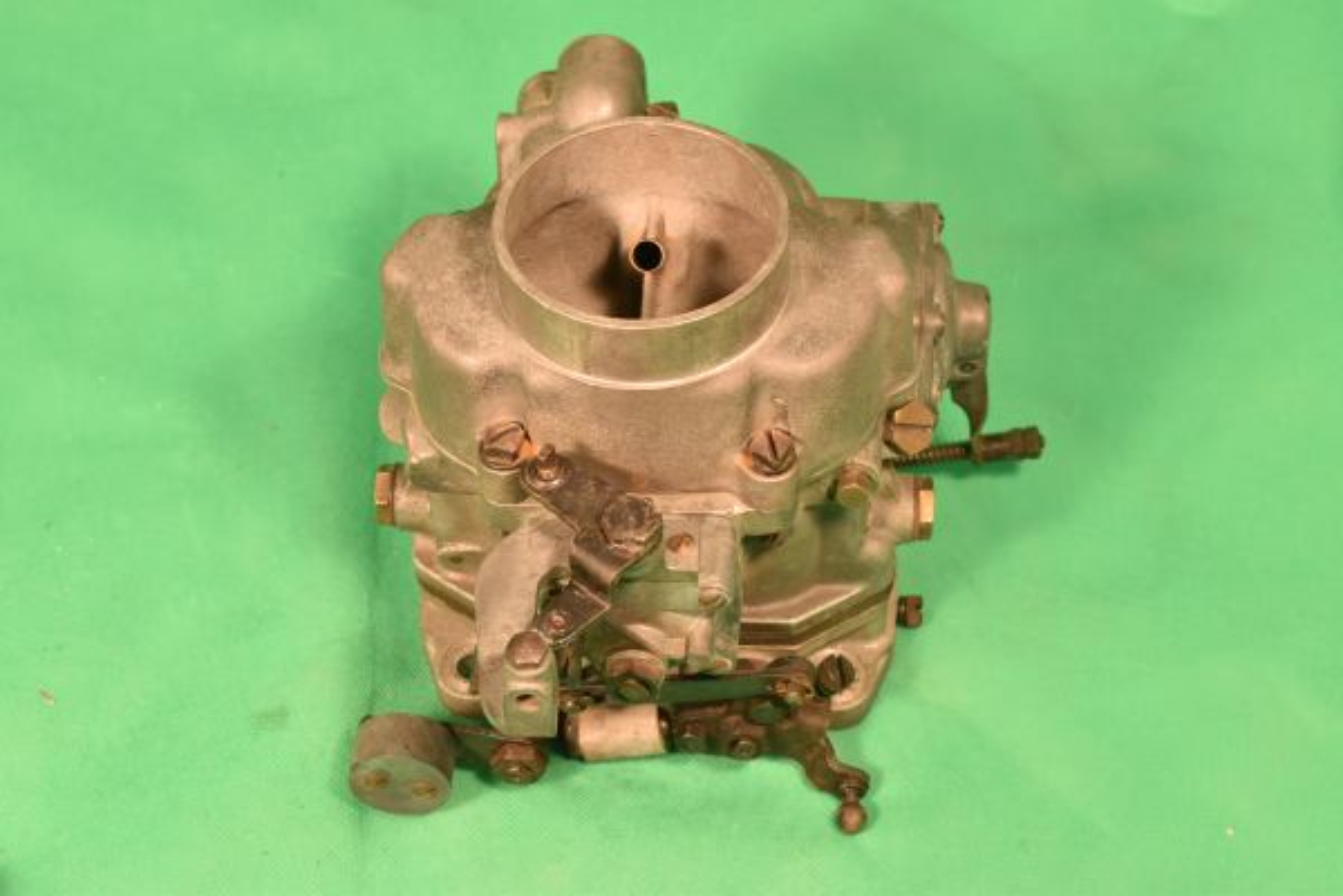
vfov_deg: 18.9
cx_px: 672
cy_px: 448
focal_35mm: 72
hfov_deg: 28.1
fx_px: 2686
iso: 500
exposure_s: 1/80
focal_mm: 48
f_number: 11
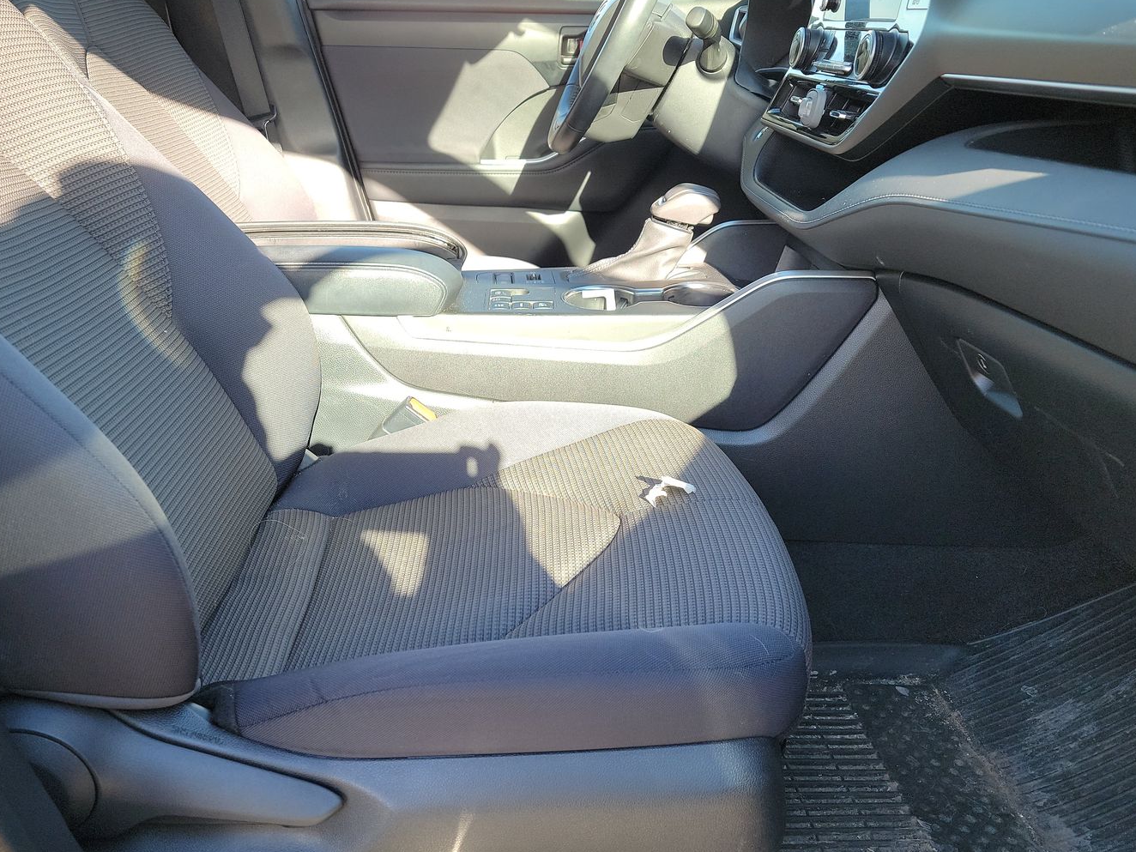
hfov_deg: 61.5
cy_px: 477
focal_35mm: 29
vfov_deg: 48.1
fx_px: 952
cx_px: 501
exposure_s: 1/59
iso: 51
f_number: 1.8
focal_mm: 6.7
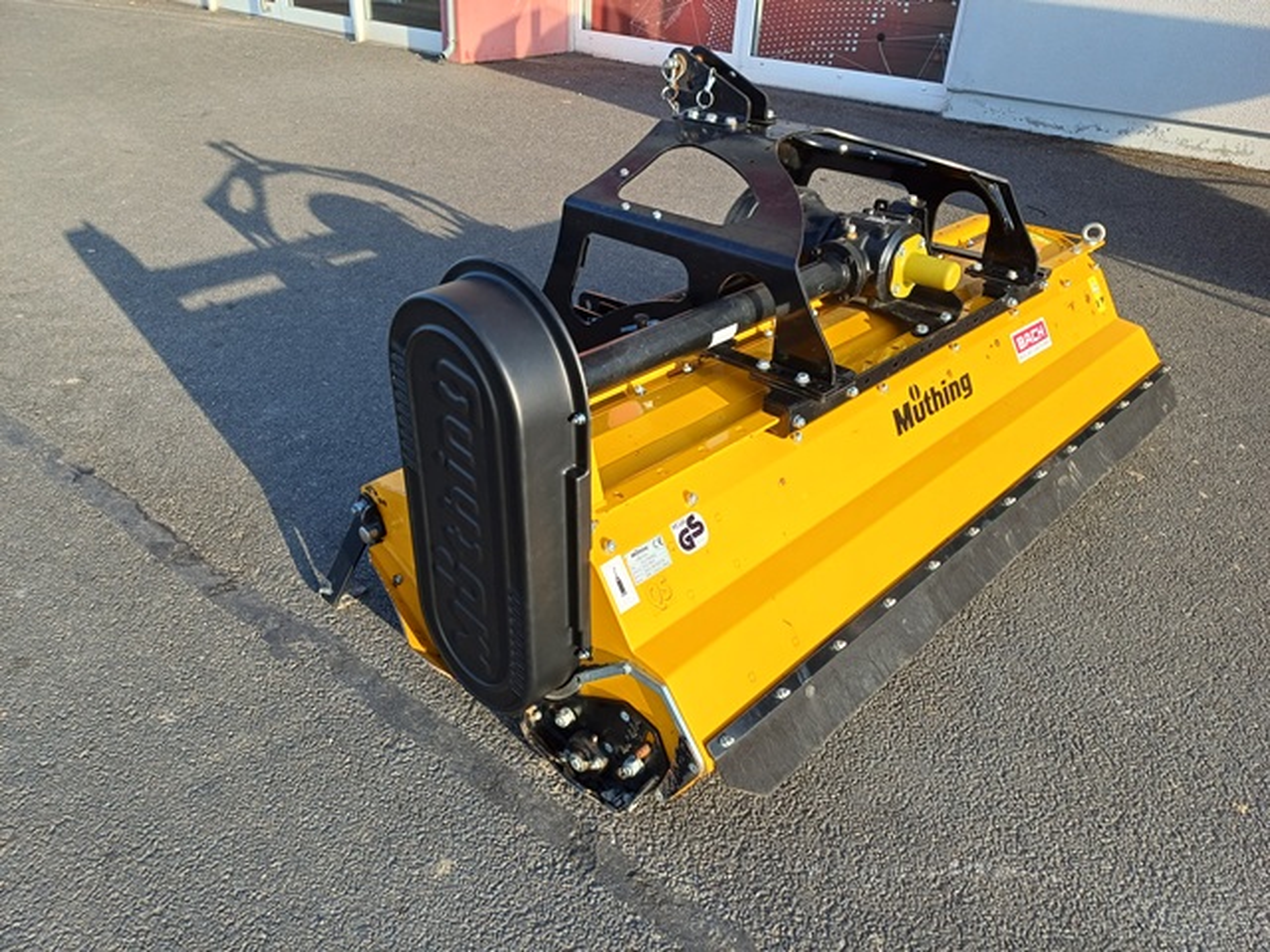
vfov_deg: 54.9
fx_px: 917
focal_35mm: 25
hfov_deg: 69.4
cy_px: 476
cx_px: 635
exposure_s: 1/447
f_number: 1.8
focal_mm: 4.65
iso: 50
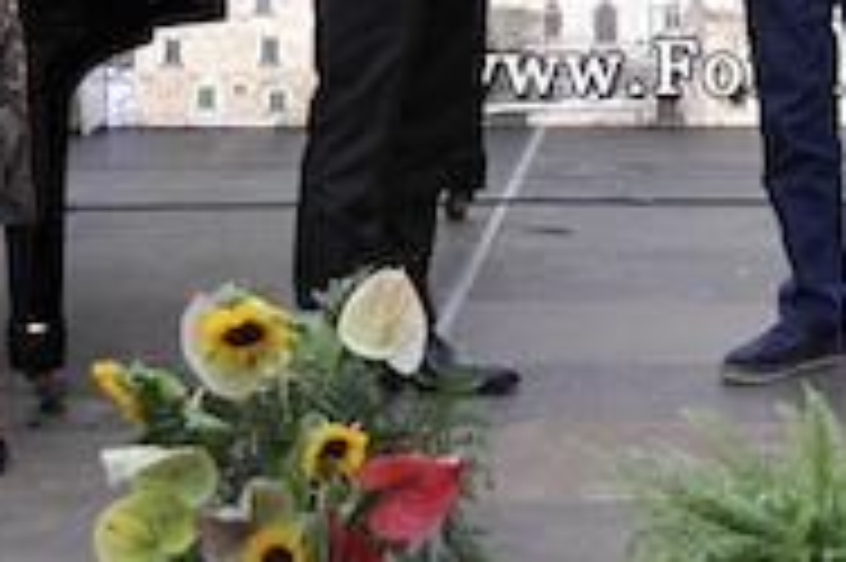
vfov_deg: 6.9
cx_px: 855
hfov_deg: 10.5
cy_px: -333
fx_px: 4555
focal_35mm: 194
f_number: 3.8
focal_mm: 56
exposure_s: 1/125
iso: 320
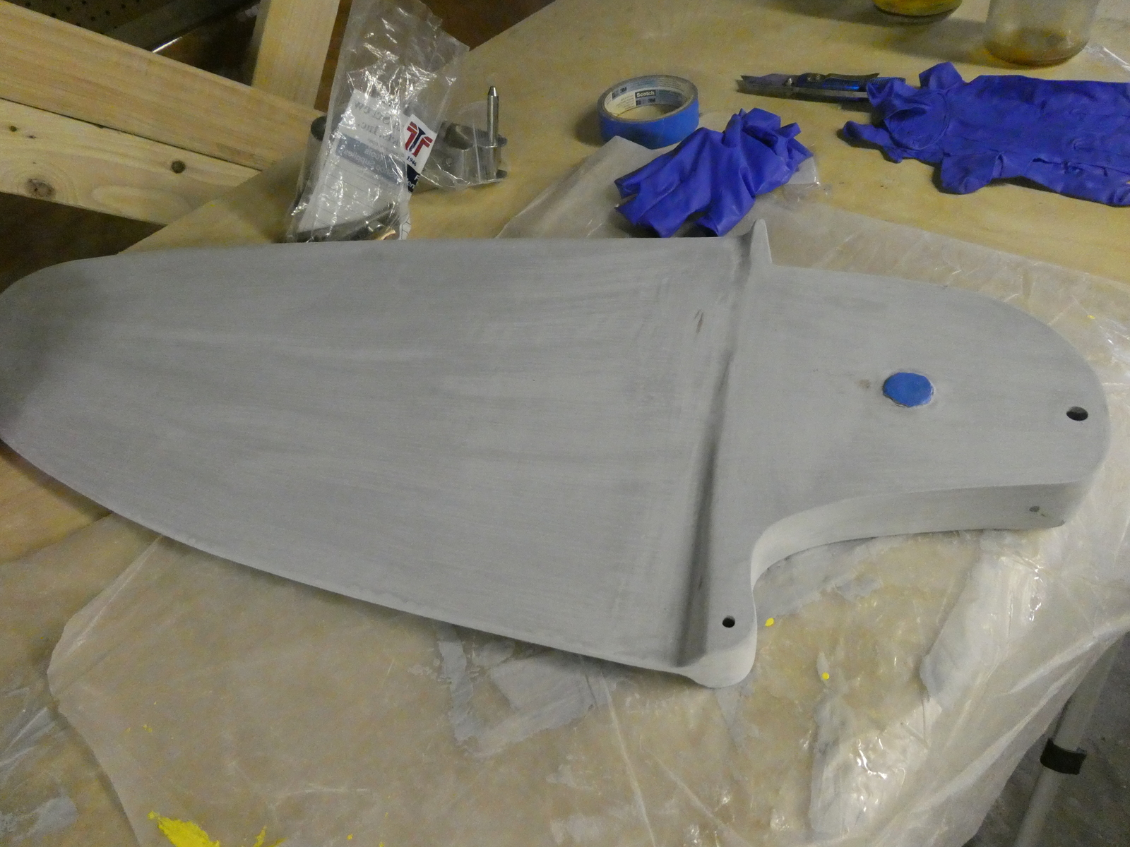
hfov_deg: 71.6
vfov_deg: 56.8
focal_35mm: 24
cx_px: 565
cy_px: 424
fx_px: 783
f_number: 3.3
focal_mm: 4.3
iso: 1600
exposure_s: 1/125
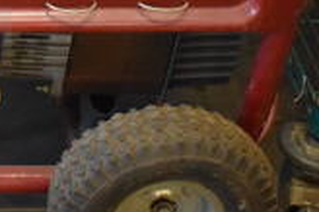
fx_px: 1089
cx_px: -204
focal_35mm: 123
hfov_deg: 15.0
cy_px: -54
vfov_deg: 10.9
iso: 3200
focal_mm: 22
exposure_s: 1/125
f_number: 3.8
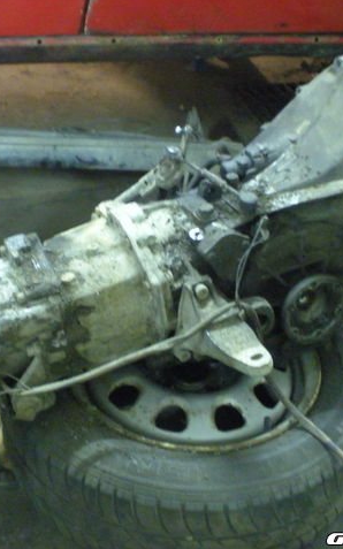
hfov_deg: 24.0
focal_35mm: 54
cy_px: 274
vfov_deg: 37.5
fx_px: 808
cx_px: 155
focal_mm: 6.3
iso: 800
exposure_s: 1/3.2
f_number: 3.1
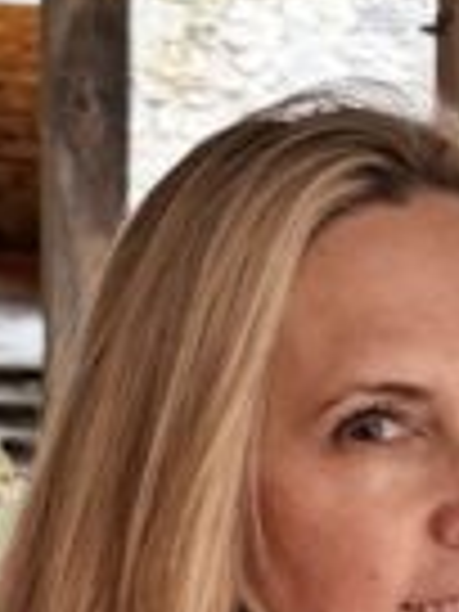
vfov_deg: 10.8
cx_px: 896
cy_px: 652
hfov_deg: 7.9
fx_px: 3200
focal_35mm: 181
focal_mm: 6.76
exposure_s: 1/60
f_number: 1.78
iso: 320
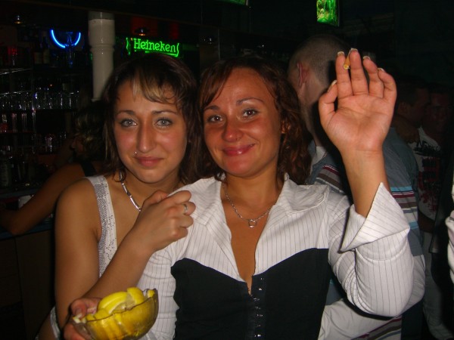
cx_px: 227
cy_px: 170
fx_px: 498
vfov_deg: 37.7
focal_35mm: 38
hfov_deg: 49.0
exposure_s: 1/60
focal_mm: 7.9
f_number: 2.8
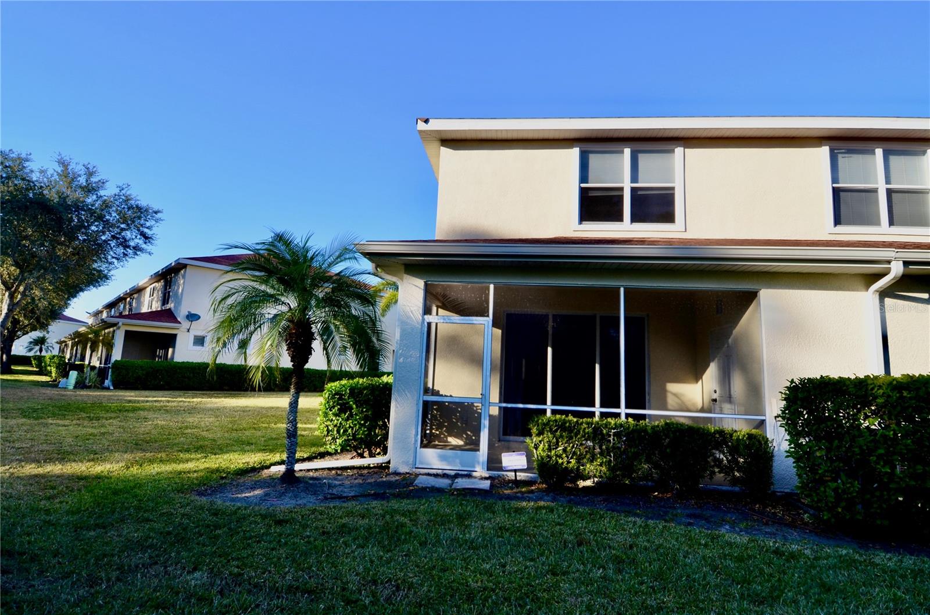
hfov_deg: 90.1
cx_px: 465
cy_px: 308
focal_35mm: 18
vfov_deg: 67.1
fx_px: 464
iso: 200
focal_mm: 12
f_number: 8
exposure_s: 1/250
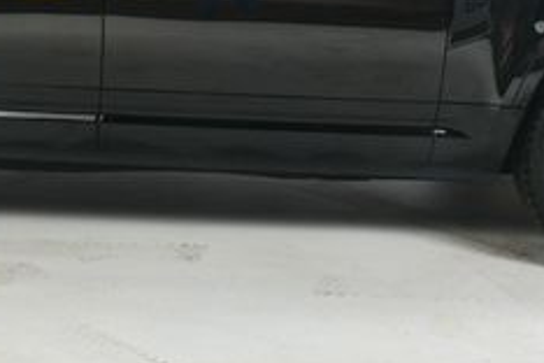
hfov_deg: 24.6
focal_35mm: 82
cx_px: 156
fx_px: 1239
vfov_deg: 16.3
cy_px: -7
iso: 100
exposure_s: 1/160
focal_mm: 20
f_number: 10
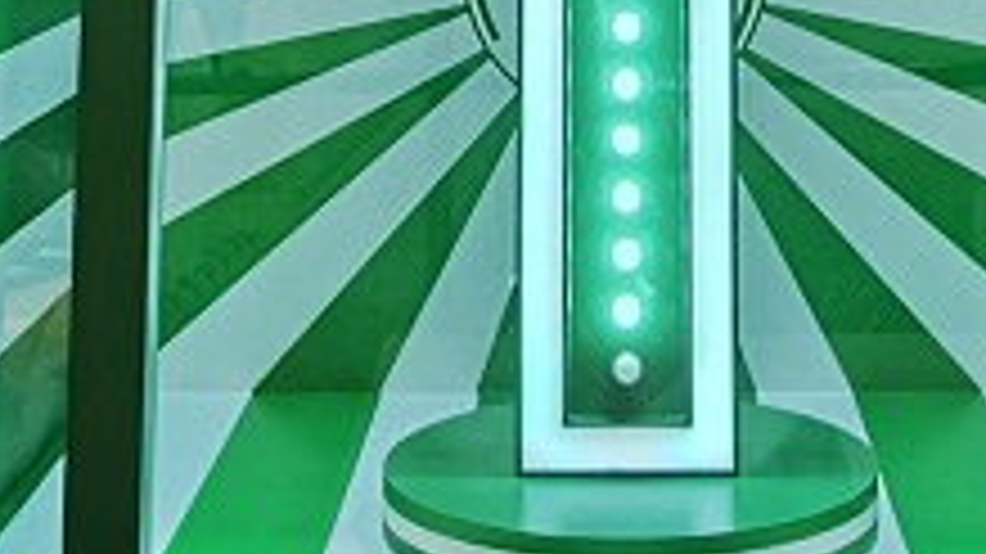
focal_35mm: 87
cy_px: -700
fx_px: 2274
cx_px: 642
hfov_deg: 24.4
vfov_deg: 11.8
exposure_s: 6
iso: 100
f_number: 2.2
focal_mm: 2.26
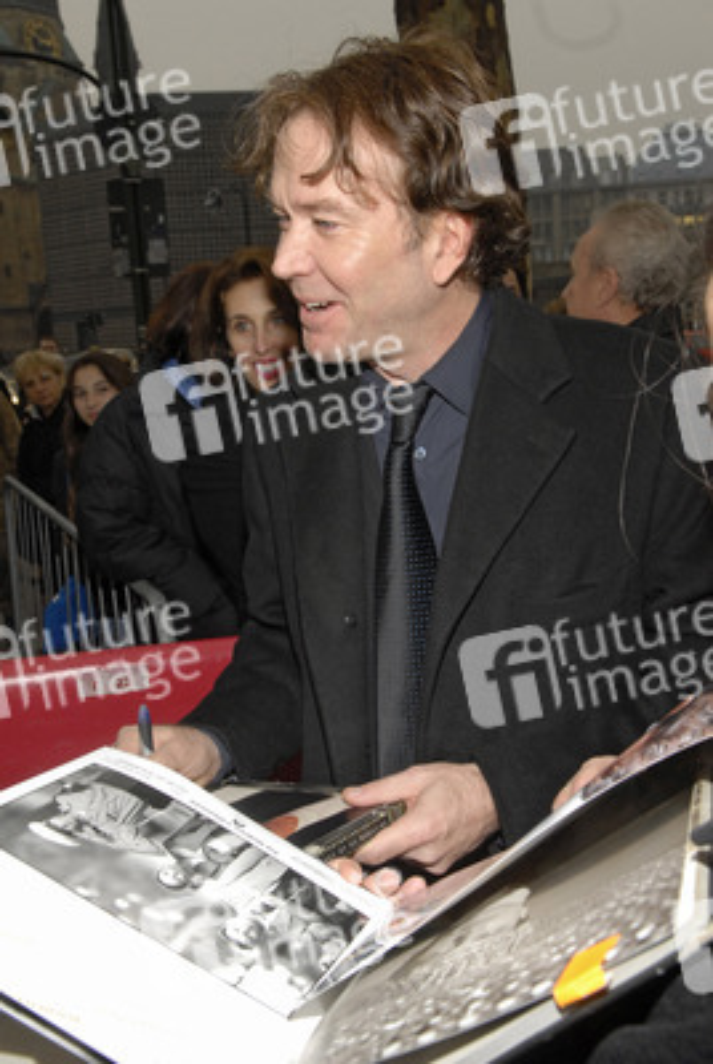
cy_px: 532
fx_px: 1066
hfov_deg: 37.0
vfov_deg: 53.1
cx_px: 356
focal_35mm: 36
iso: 400
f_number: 8
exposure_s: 1/100
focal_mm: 24
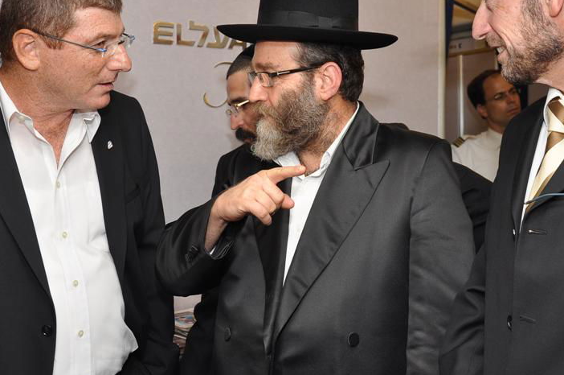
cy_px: 142
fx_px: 856
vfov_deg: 24.6
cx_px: 308
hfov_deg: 36.4
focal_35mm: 55
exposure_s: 1/80
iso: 500
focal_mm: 25
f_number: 5
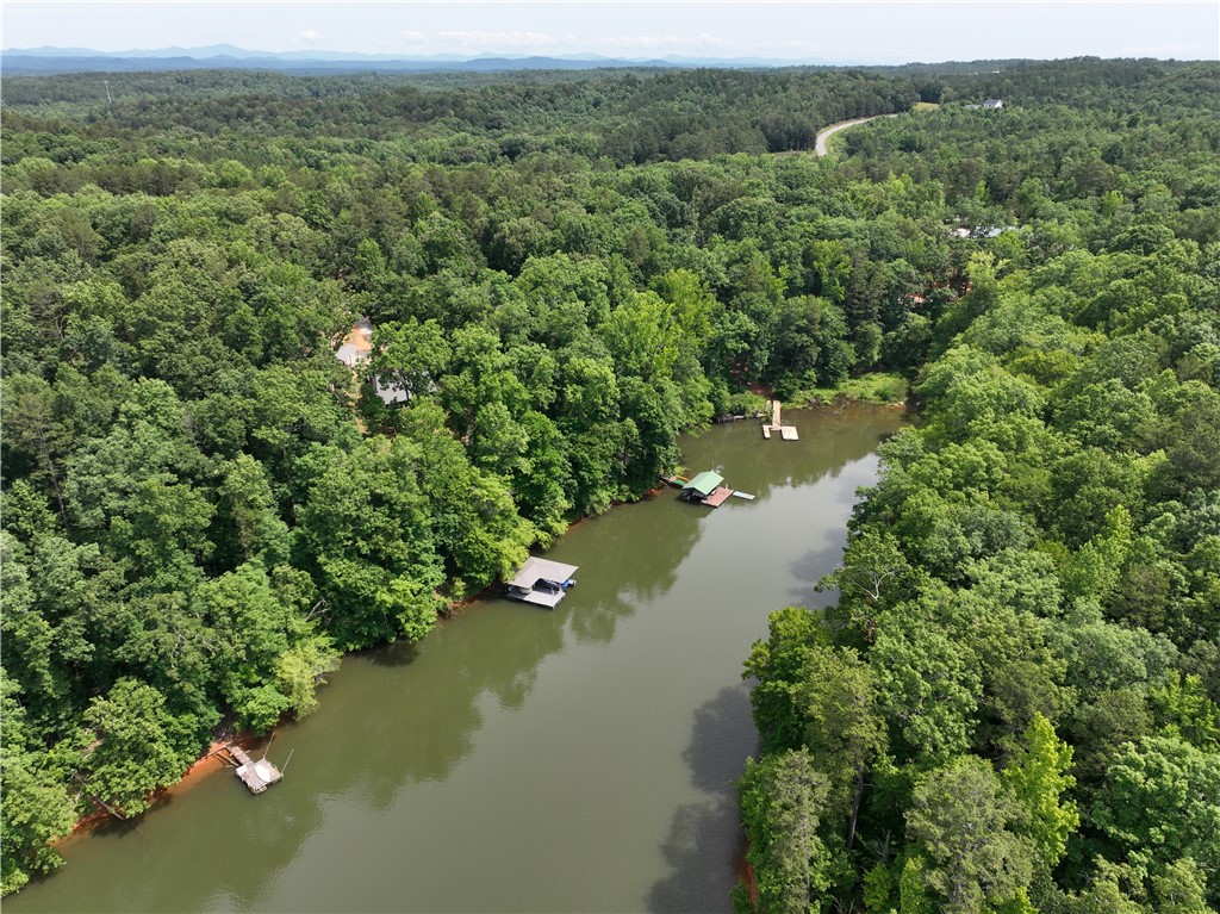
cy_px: 457
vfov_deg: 56.8
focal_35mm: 24
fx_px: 845
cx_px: 610
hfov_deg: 71.6
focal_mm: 12.29
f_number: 2.8
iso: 130
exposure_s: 1/200
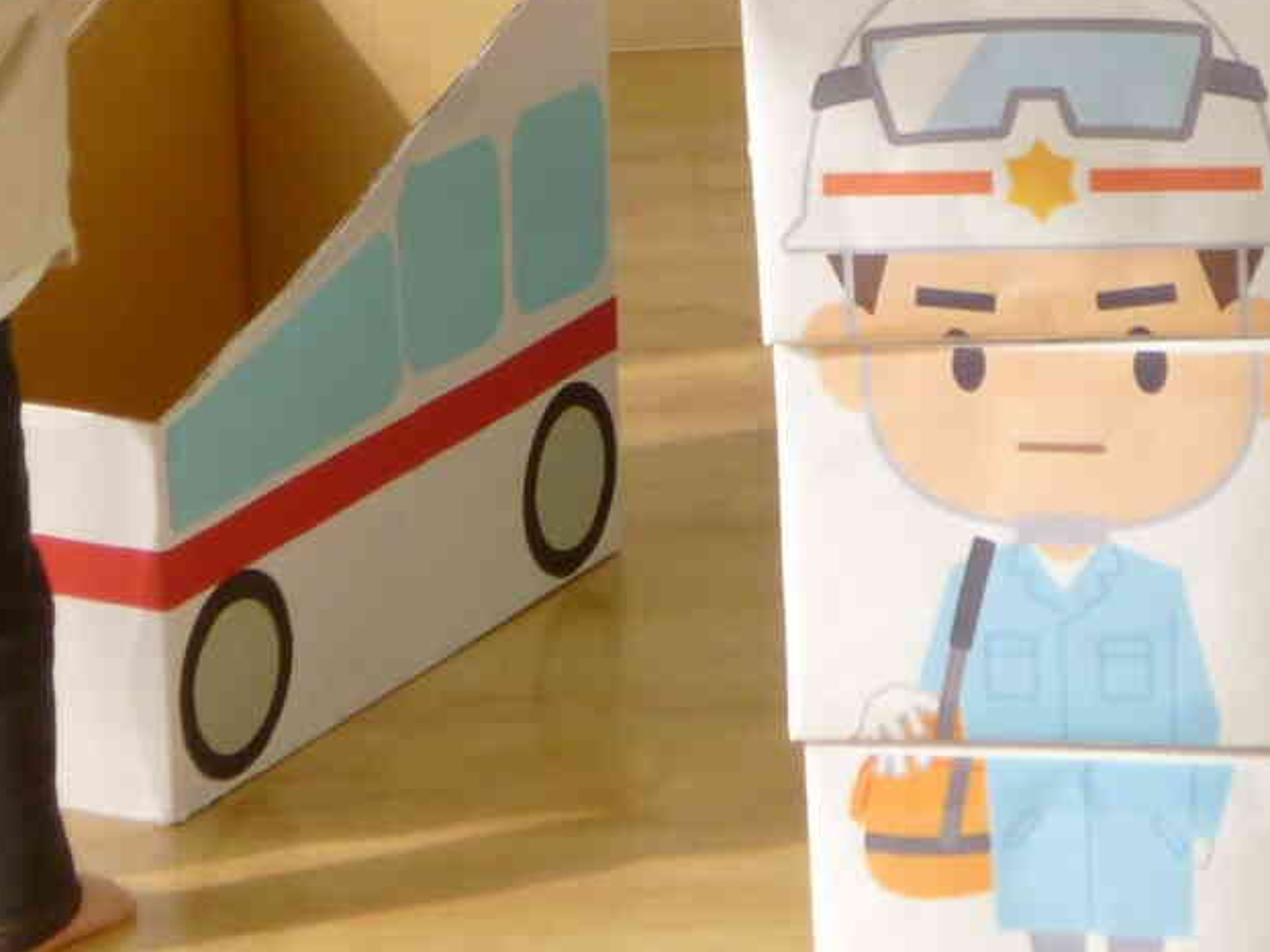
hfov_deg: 10.4
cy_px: -192
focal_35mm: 191
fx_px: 7005
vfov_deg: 7.7
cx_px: 774
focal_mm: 10.3
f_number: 3.8
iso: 100
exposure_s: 1/80
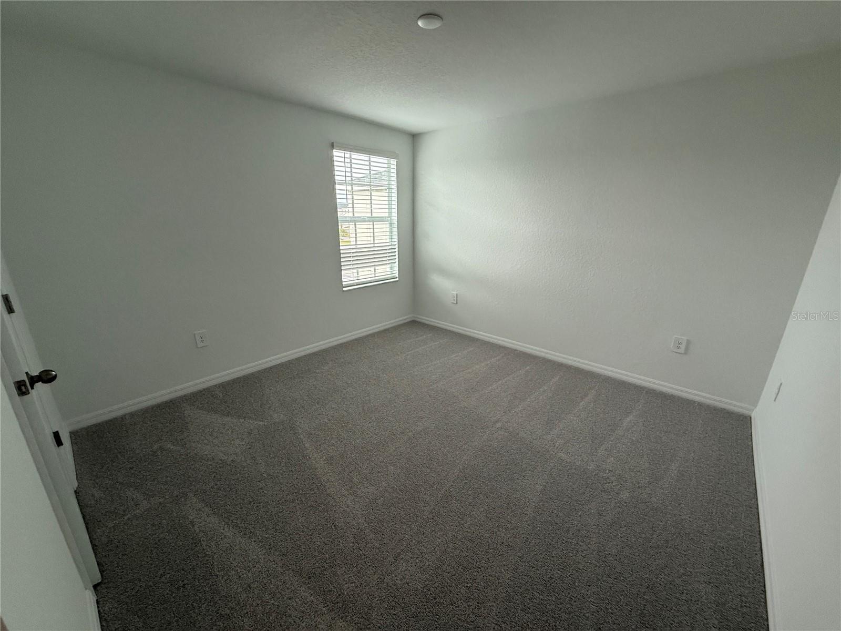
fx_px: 340
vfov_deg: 85.7
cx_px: 420
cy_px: 316
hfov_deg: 102.1
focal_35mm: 14
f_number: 2.2
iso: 250
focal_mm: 2.22
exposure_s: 1/120
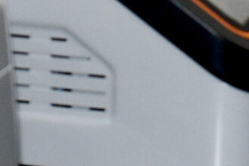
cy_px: -281
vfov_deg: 4.7
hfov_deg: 7.3
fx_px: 1936
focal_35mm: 280
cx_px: 236
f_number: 3.5
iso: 400
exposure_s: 1/80
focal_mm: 18
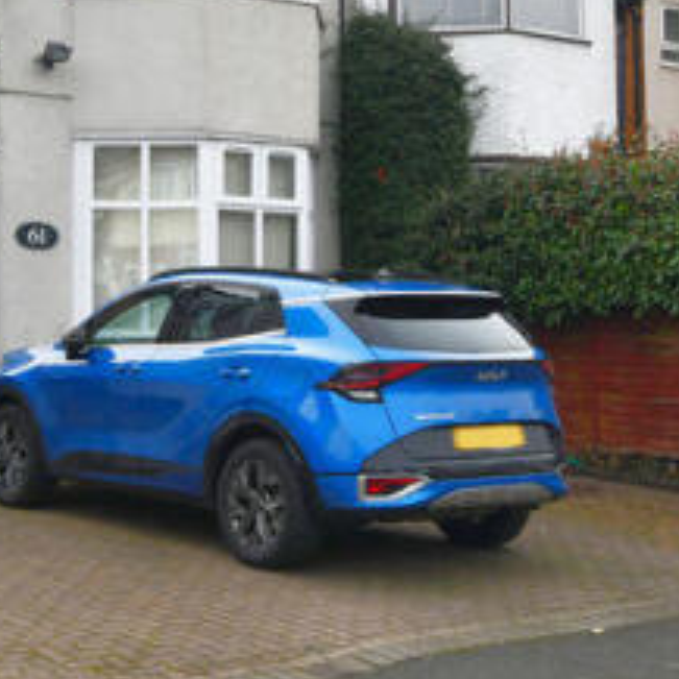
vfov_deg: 22.3
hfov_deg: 22.3
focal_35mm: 77
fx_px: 1709
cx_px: 177
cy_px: 192
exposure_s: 1/250
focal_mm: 20
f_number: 8
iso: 200
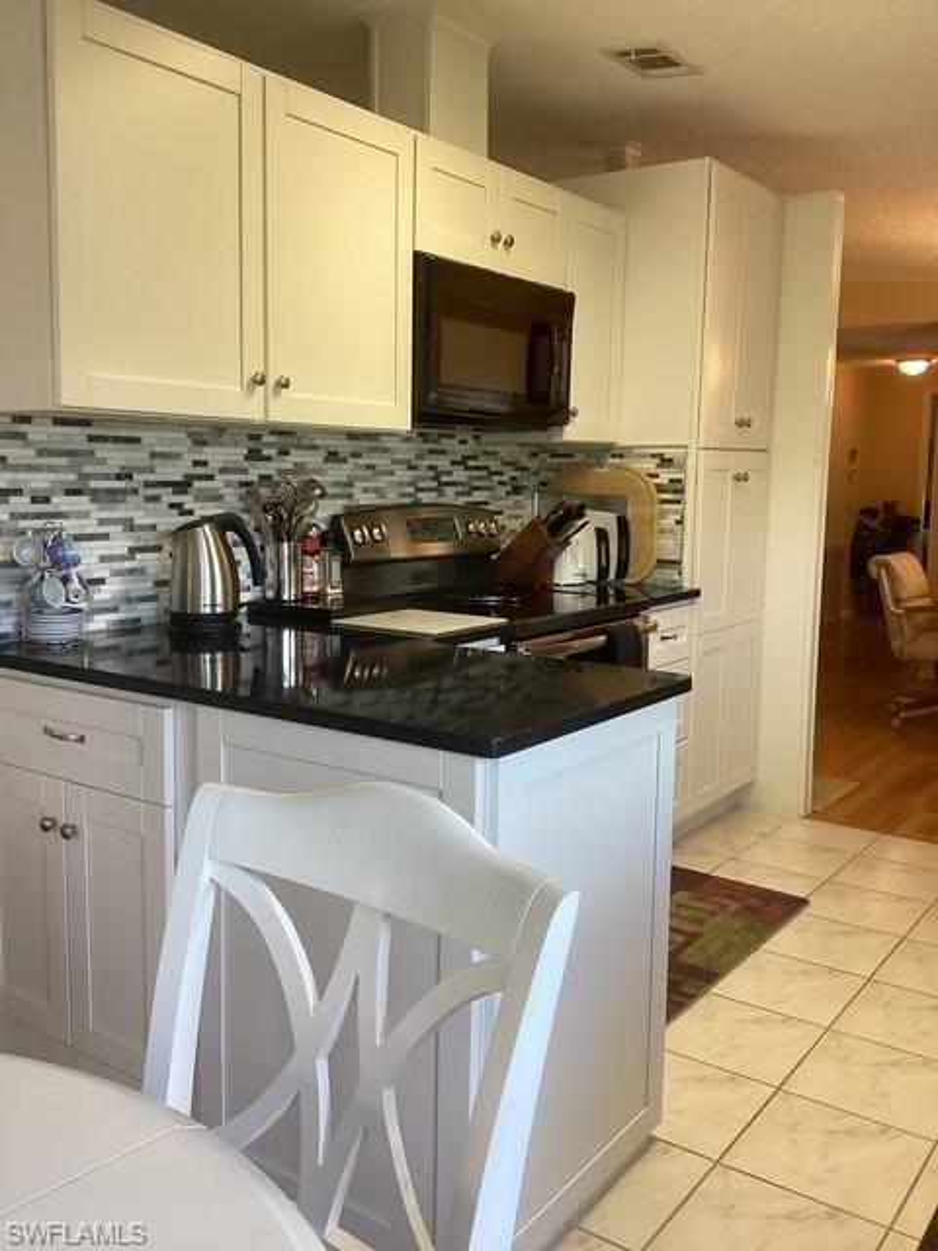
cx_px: 469
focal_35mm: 31
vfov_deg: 58.4
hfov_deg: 45.4
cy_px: 626
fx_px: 1120
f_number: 2.4
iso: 100
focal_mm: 3.3
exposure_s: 1/60
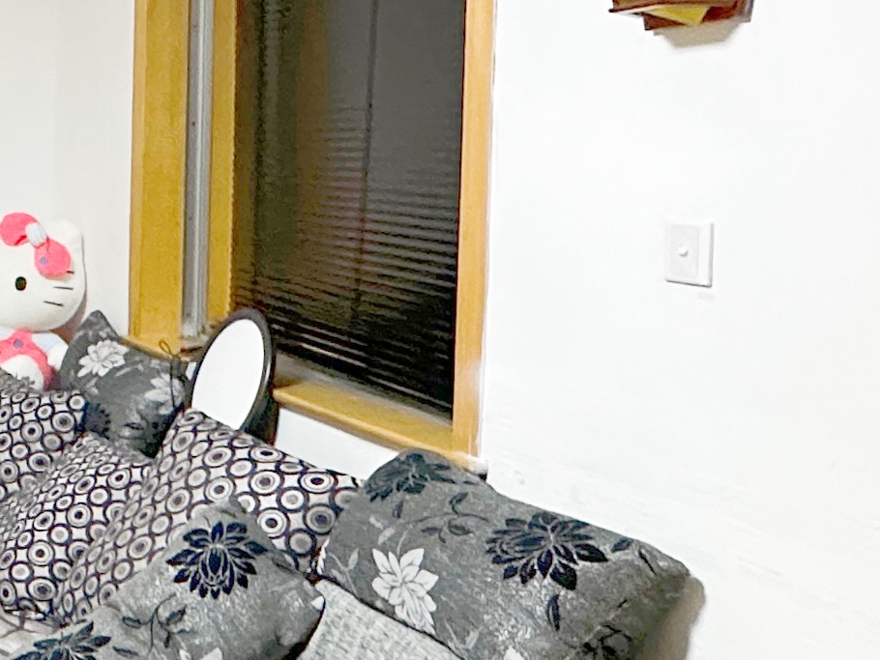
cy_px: 222
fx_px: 1577
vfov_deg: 23.6
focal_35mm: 62
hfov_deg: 24.1
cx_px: -461
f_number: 2.2
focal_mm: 2.22
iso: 400
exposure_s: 1/50
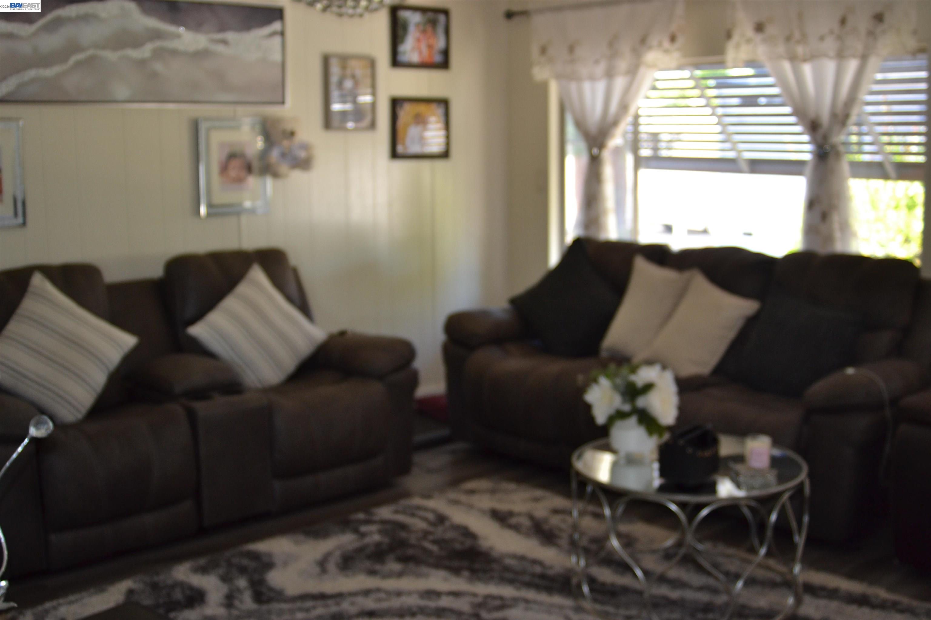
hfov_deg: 46.4
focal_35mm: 42
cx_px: 466
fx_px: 1086
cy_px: 310
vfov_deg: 31.9
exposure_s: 1/60
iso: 400
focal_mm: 28
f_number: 3.3
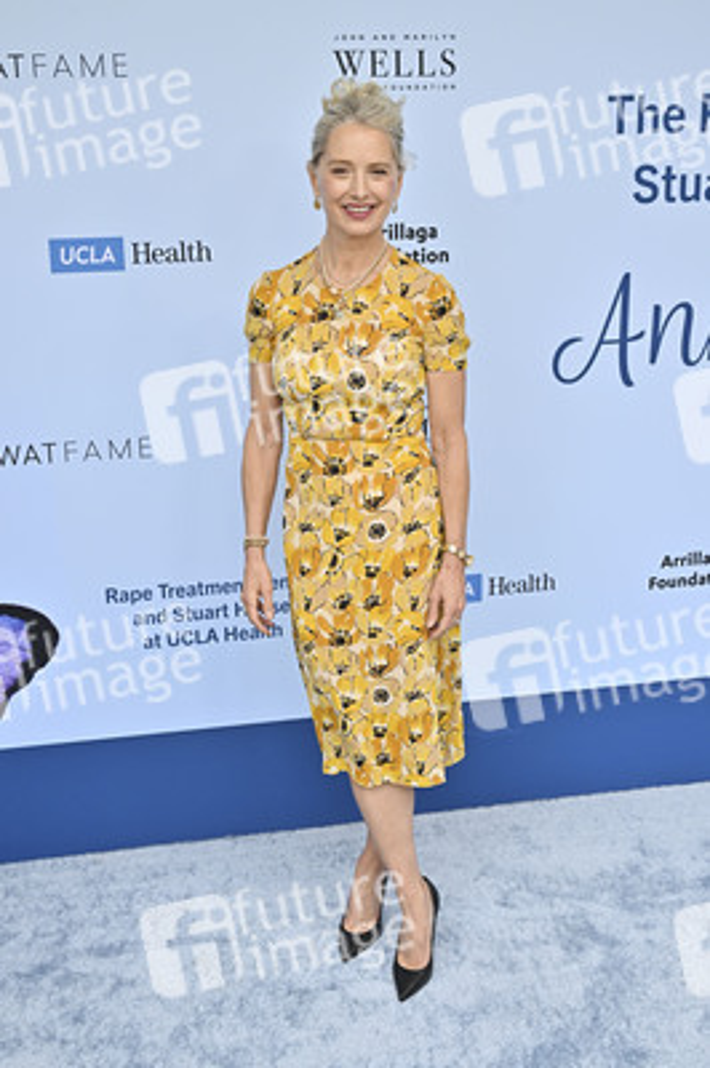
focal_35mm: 40
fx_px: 1185
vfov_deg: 48.5
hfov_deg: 33.3
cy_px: 534
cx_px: 355
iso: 640
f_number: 6.3
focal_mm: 40
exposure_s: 1/320
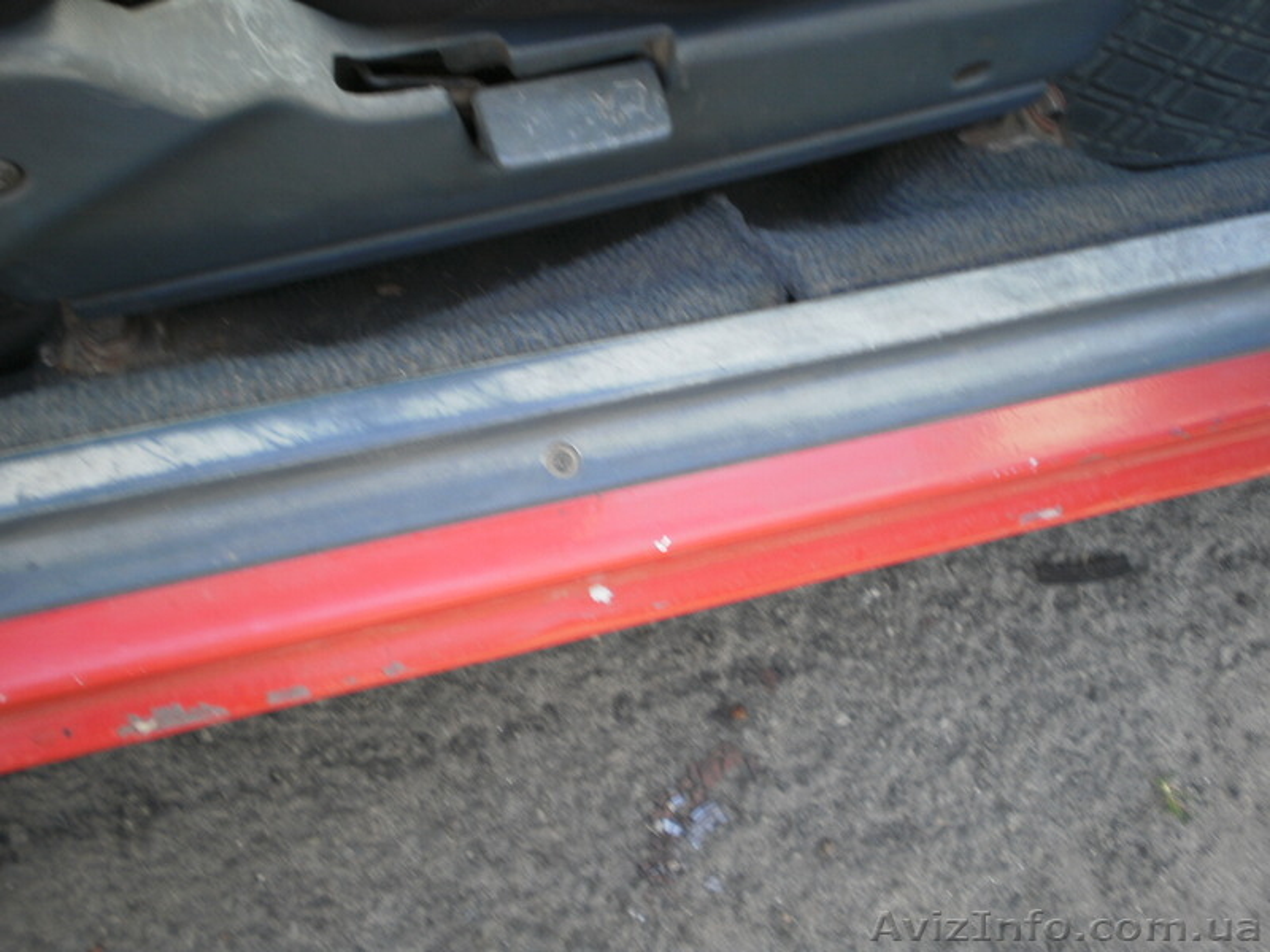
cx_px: 635
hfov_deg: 44.8
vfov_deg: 34.3
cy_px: 476
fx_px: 1541
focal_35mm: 42
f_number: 3.5
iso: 100
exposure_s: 1/30
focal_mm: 7.4
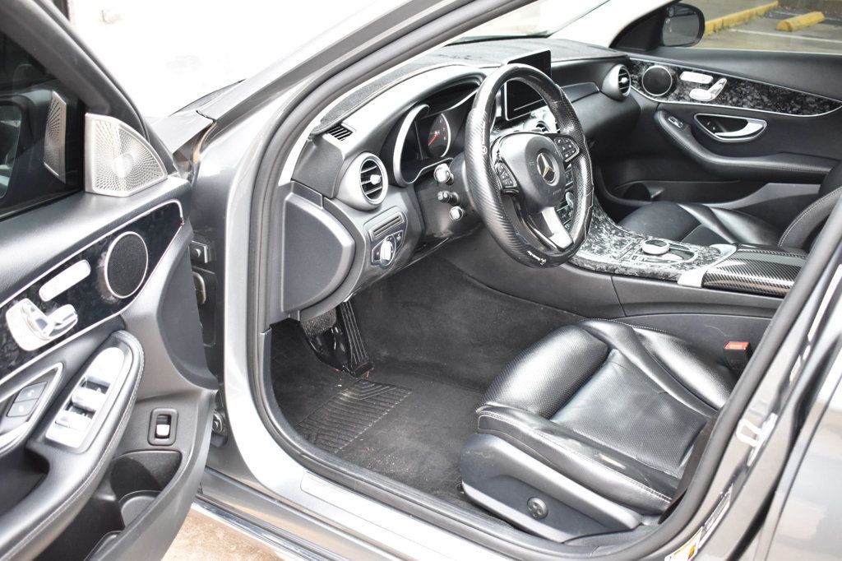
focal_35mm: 36
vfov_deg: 36.8
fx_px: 842
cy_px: 280
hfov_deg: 53.1
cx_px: 421
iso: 1400
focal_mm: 24
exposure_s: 1/125
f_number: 4
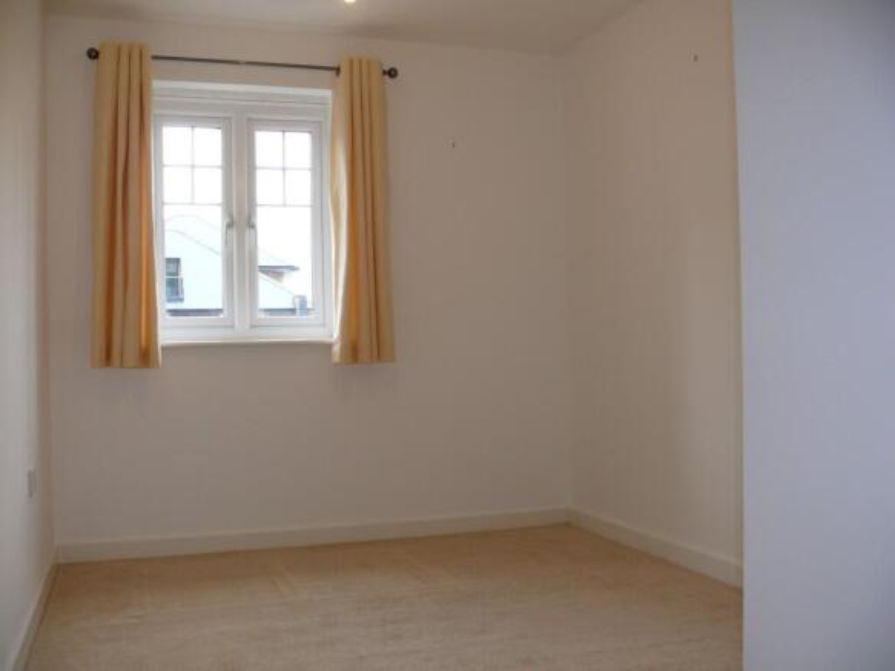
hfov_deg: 52.6
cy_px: 336
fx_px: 905
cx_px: 448
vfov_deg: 40.7
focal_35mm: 35
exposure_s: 1/50
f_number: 2.8
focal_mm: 7.4
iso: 100
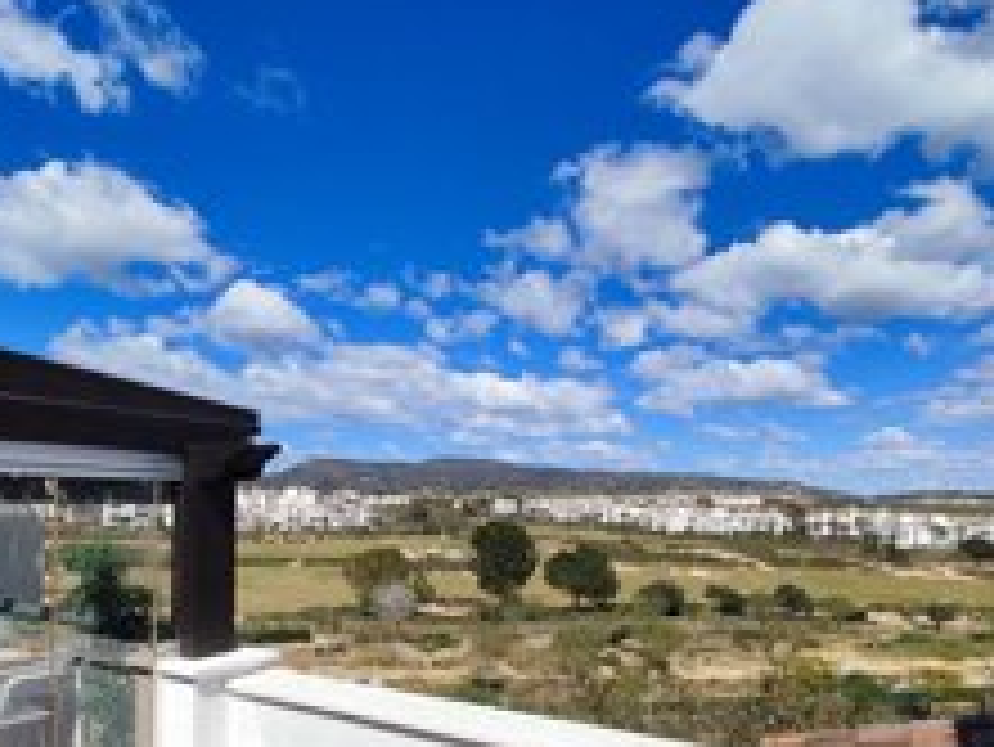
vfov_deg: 51.9
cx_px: 421
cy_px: 508
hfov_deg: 66.9
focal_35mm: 26
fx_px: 747
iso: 50
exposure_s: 1/2530
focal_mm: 1.65
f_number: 2.2
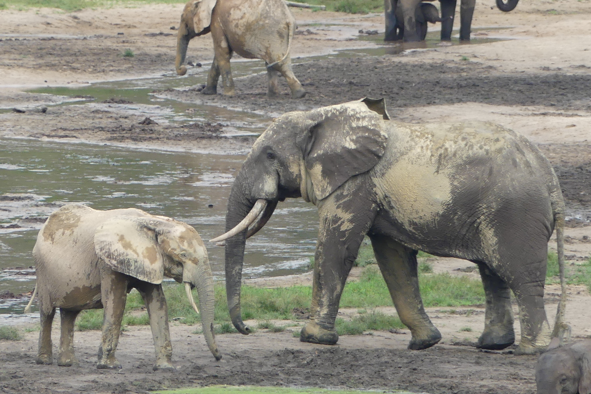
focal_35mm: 1164
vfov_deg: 1.2
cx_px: 309
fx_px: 19108
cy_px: 231
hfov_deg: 1.8
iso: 100
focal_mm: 108
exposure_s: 1/320
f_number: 4
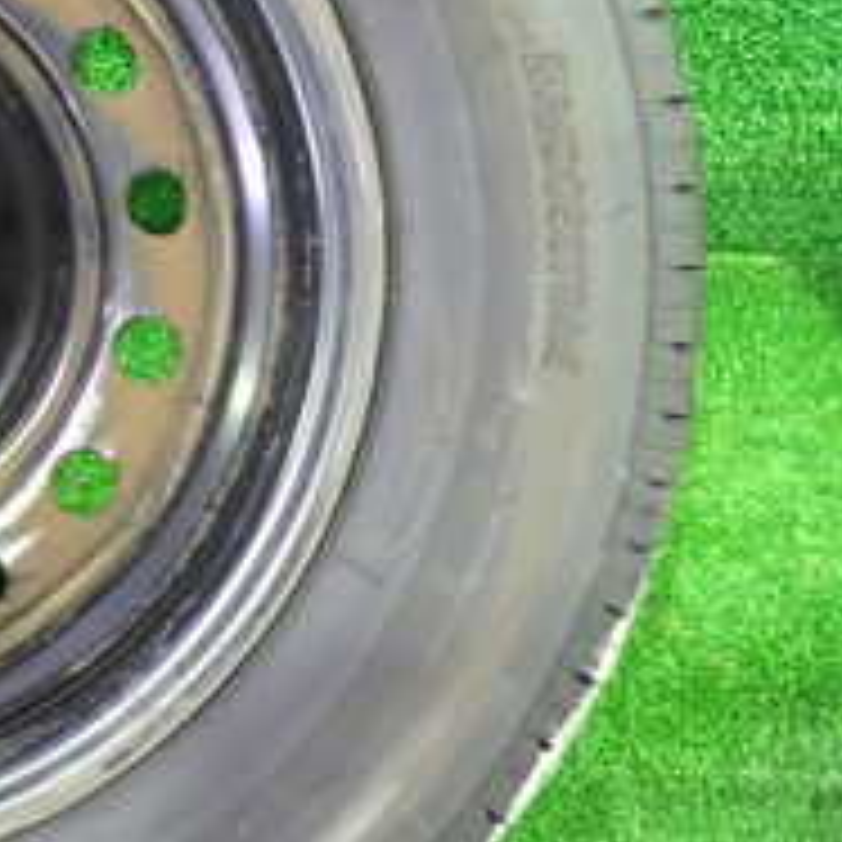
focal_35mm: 71
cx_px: -248
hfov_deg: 21.9
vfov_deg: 24.1
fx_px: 1954
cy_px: 239
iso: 800
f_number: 2
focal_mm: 4.5
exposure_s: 1/20
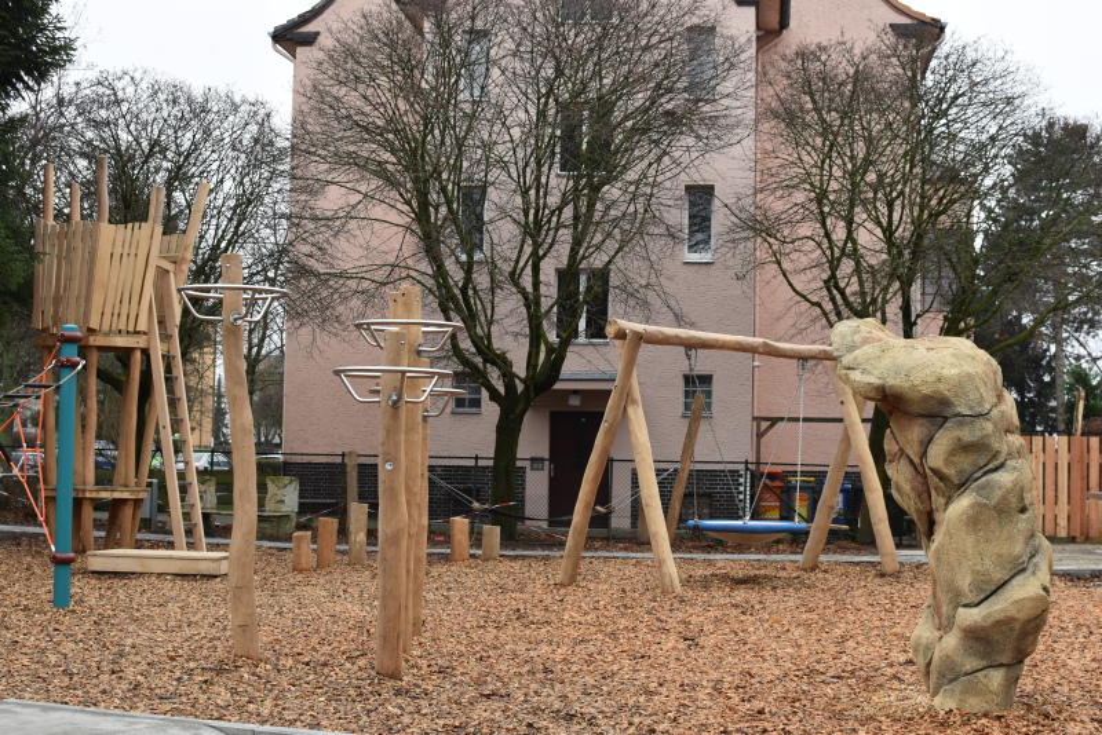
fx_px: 1608
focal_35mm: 52
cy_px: 368
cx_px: 551
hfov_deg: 37.8
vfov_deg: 25.8
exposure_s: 1/125
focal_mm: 35
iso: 400
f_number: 5.6
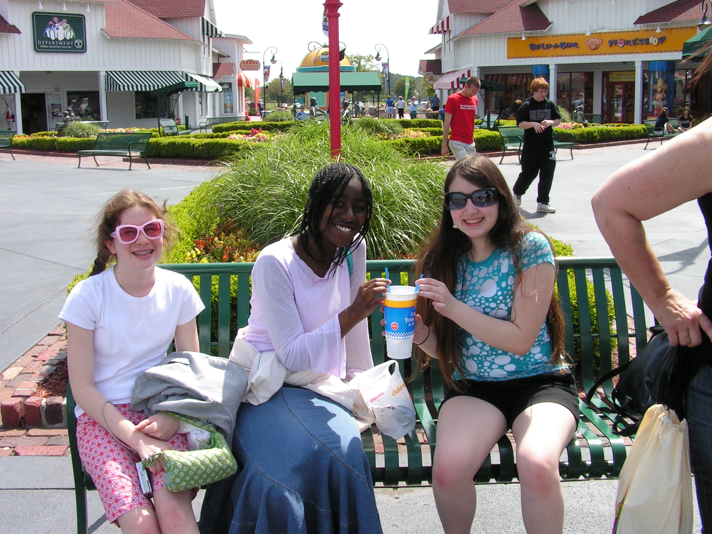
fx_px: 864
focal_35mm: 42
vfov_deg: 34.3
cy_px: 261
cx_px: 352
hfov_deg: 44.8
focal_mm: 6.3
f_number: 5.6
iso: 50
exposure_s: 1/200
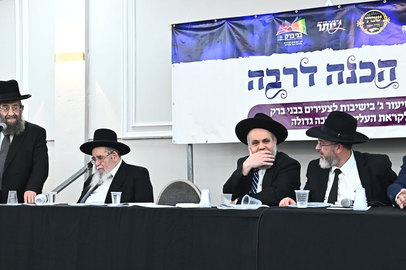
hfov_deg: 27.7
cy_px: 163
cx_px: 210
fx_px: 823
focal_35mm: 73
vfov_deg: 18.6
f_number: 5
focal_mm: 48
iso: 2500
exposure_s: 1/125
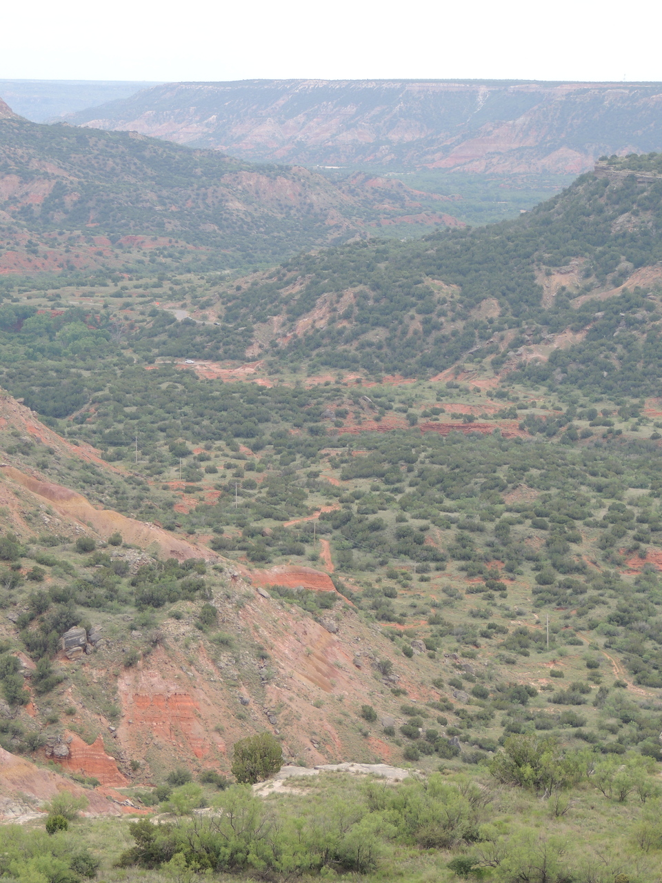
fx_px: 3060
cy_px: 442
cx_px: 331
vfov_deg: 16.4
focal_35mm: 120
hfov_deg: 12.3
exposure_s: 1/320
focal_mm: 21.4
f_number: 4.2
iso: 100
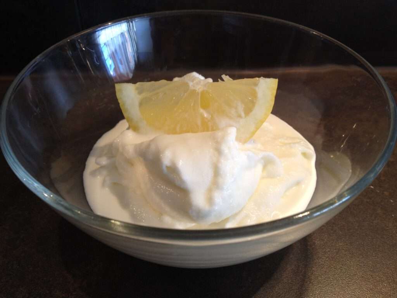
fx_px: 401
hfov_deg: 52.6
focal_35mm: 35
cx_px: 198
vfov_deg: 40.7
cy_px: 149
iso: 50
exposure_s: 1/24
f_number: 2.4
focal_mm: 4.28
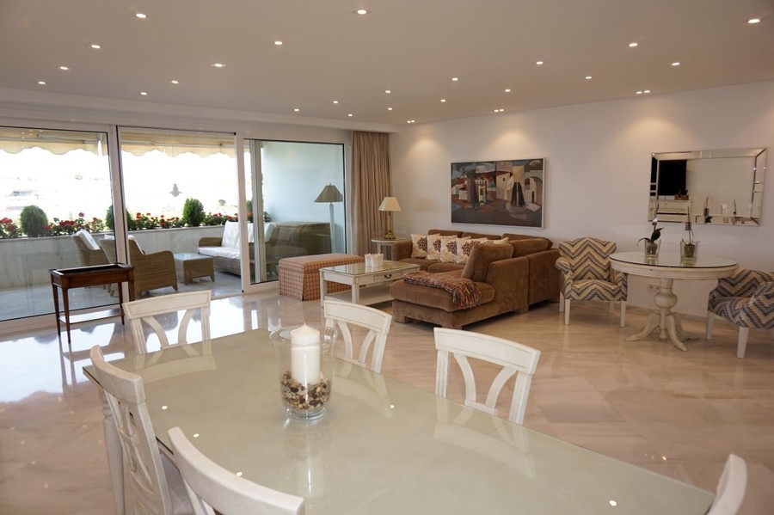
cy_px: 258
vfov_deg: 53.1
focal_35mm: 24
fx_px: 516
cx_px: 387
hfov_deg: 73.8
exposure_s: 1/160
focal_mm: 16
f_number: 4
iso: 200
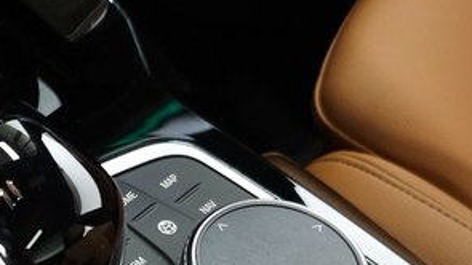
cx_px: -8
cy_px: 399
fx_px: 1089
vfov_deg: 13.1
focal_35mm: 87
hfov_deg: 23.4
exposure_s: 1/60
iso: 250
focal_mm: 6.3
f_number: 1.7
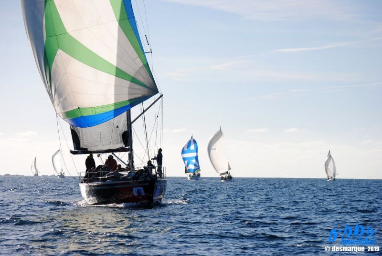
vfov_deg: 9.4
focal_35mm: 147
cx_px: 191
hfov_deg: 13.9
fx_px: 1563
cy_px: 128
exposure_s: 1/800
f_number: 7.1
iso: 100
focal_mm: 98
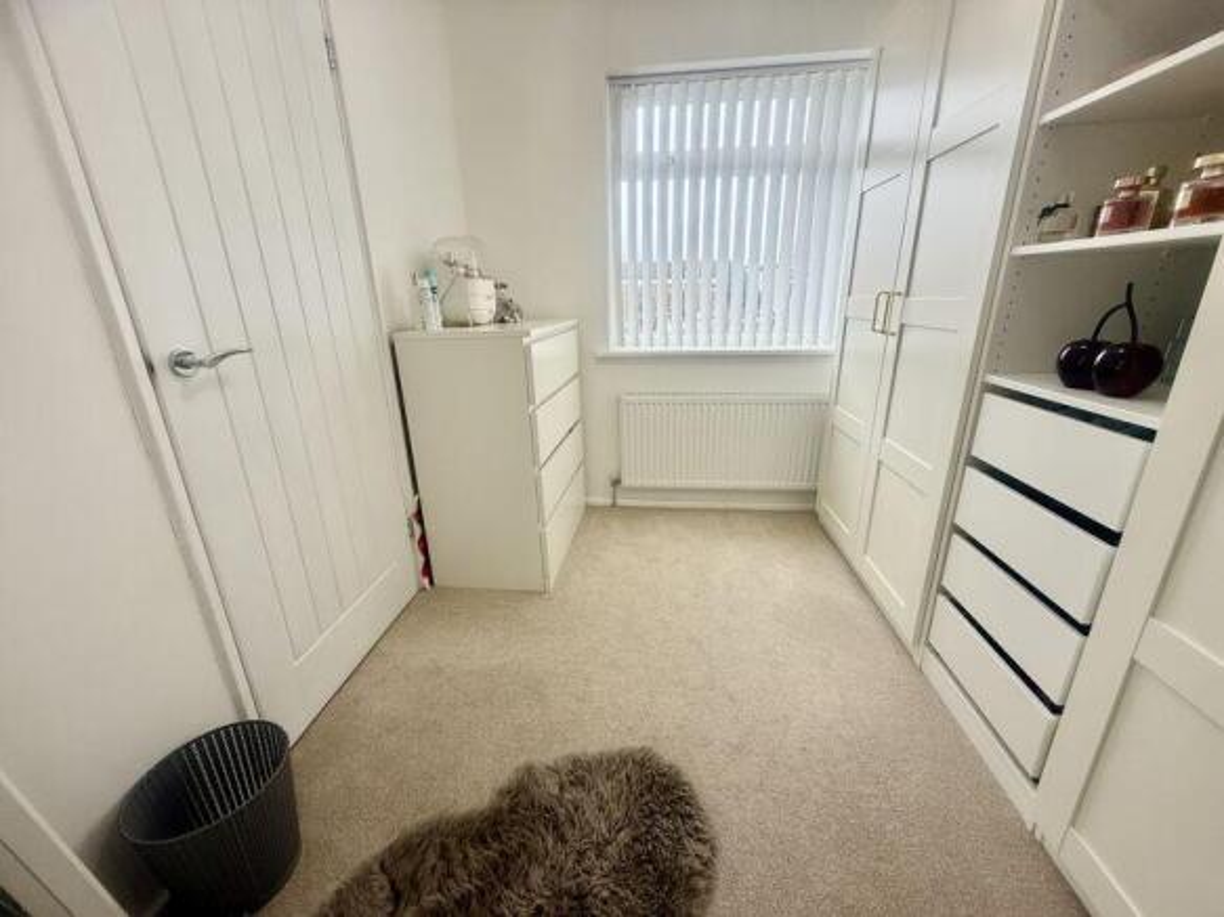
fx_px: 495
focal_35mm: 14
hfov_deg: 102.1
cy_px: 458
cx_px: 612
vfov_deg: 85.7
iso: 80
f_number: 2.2
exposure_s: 1/100
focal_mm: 2.22
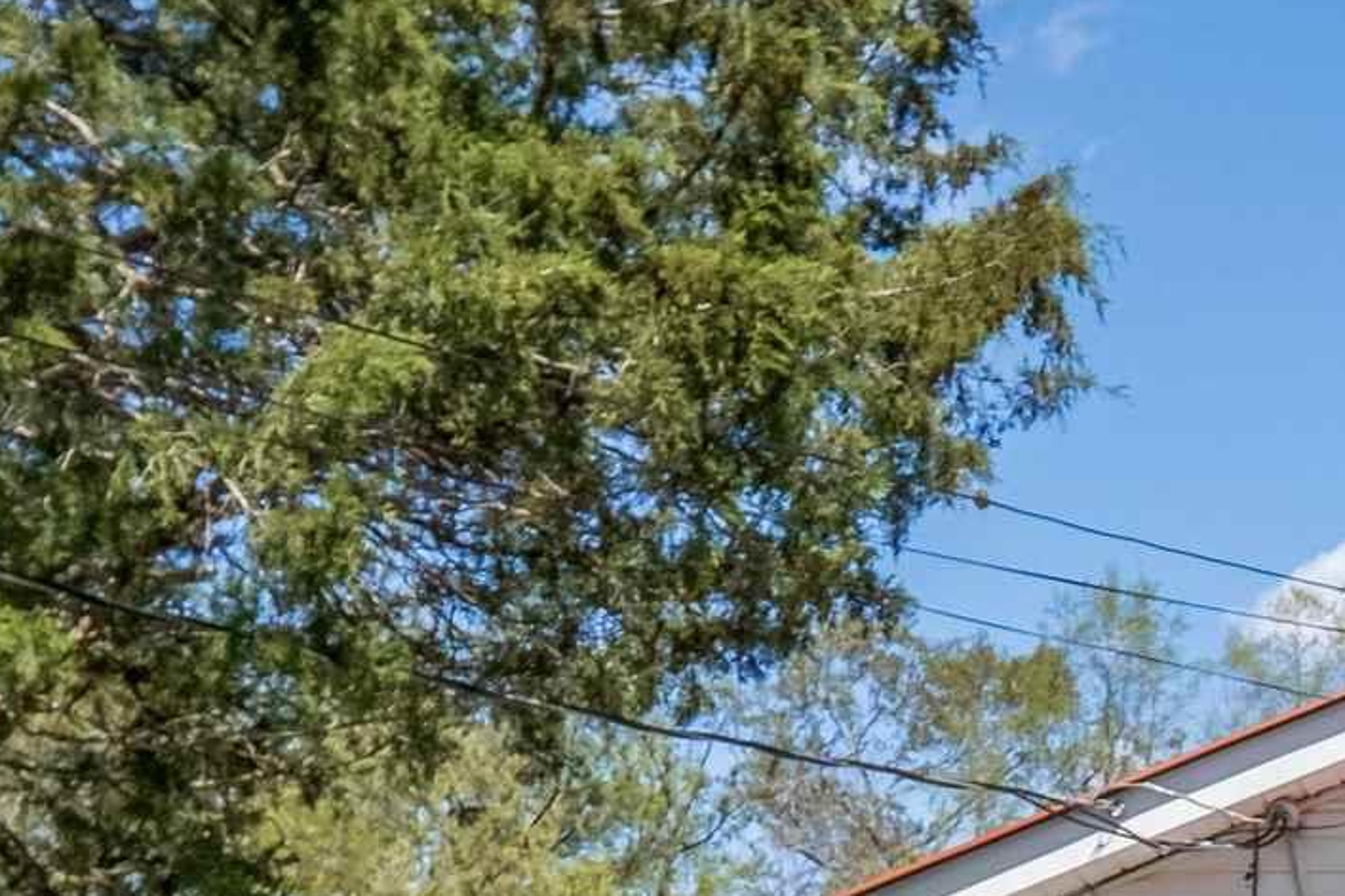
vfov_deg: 10.2
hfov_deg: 15.5
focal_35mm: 126
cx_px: 1748
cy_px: 1665
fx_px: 4706
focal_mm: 19.1
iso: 800
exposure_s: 1/1000
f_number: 8
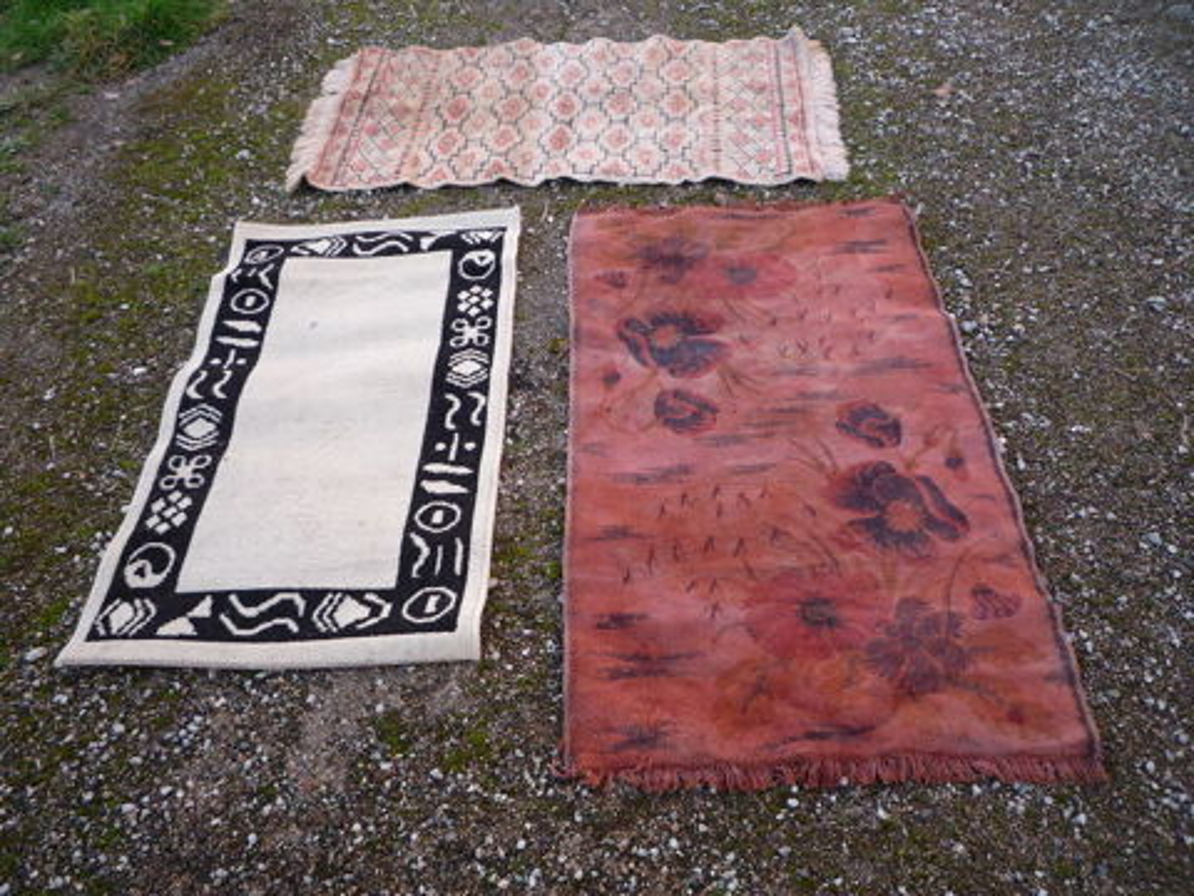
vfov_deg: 46.8
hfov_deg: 60.0
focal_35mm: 30
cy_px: 448
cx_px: 597
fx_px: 1035
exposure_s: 1/30
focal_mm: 5.2
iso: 125
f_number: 3.3
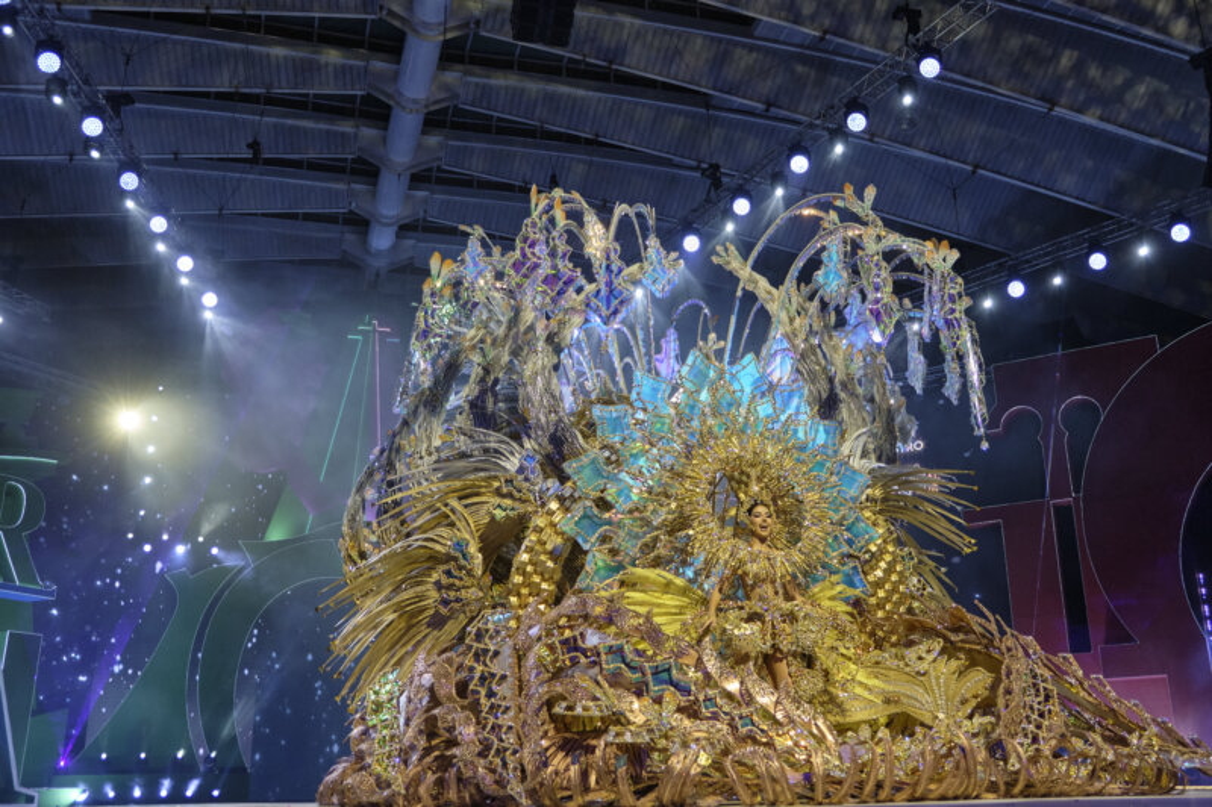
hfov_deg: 54.4
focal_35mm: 35
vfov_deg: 37.8
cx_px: 606
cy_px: 404
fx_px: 1178
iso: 1250
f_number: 3.2
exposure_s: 1/320
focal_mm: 23.3
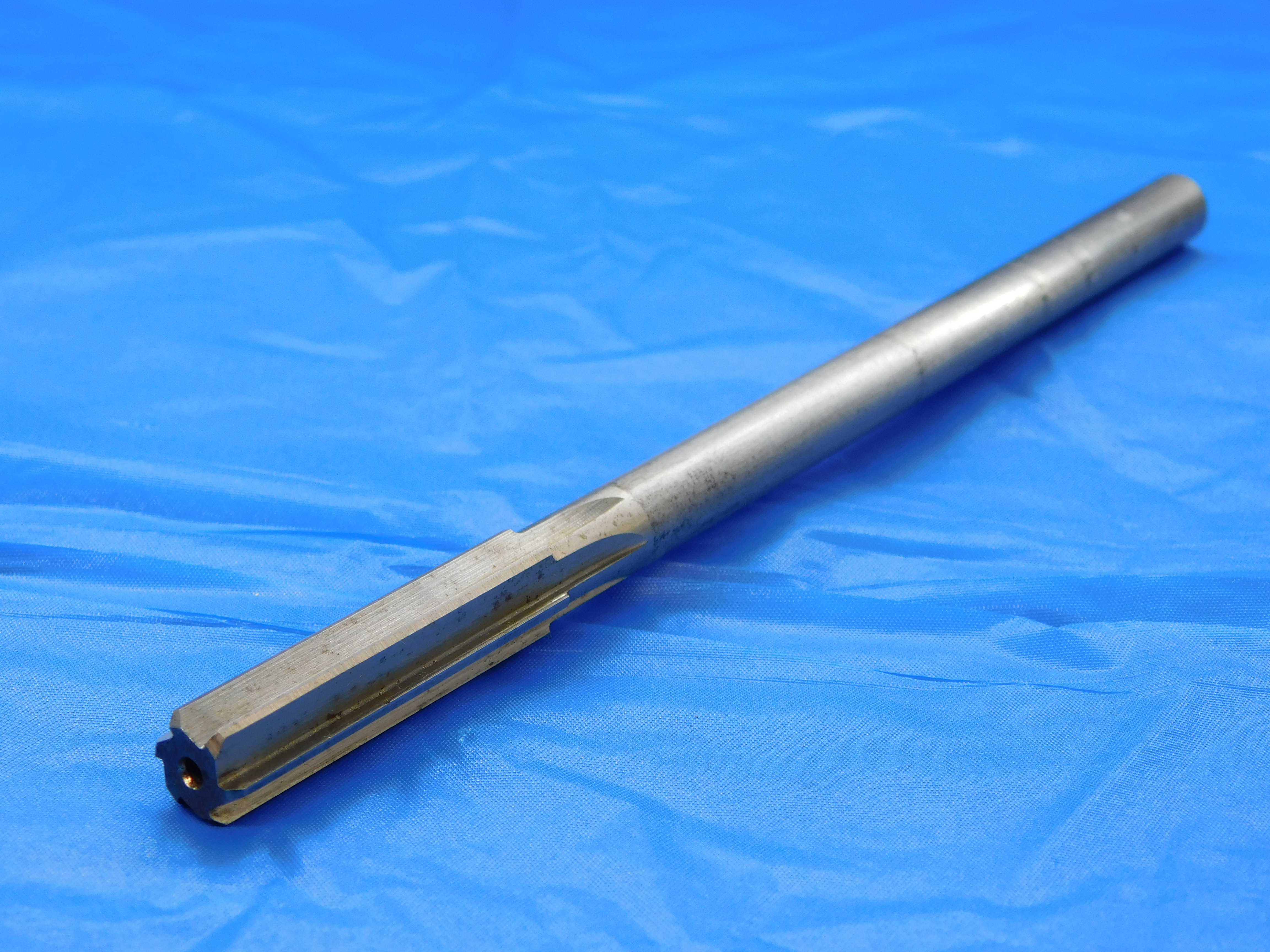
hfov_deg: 27.4
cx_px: 635
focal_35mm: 71
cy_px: 476
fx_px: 2605
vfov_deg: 20.7
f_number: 4.3
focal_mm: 12.6
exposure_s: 1/100
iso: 125
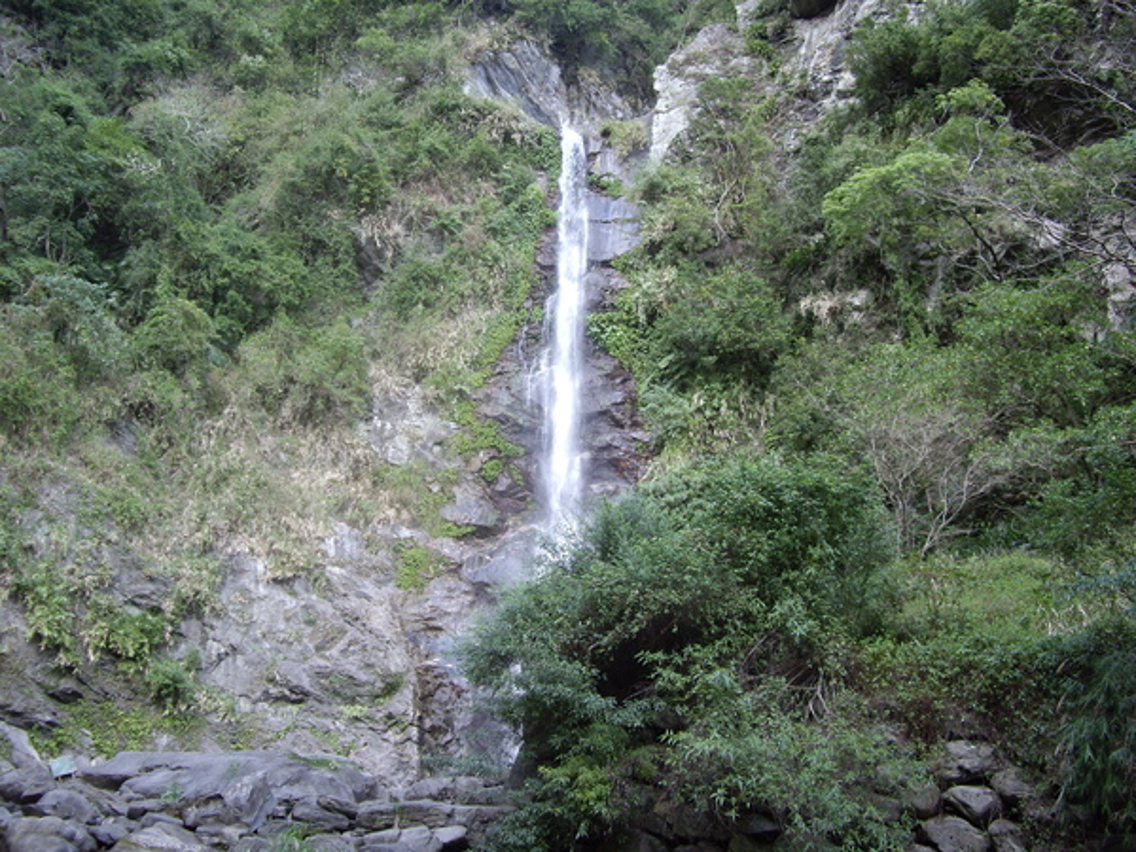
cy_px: 426
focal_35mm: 38
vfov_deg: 37.7
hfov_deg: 49.0
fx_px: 1247
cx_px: 568
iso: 100
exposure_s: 1/80
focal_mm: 7.9
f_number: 2.8
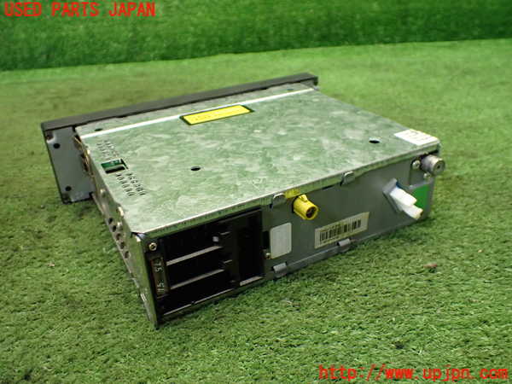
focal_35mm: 30
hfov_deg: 60.0
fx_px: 444
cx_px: 256
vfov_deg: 46.8
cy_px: 192
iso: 640
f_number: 2.3
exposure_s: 1/125
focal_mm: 5.4
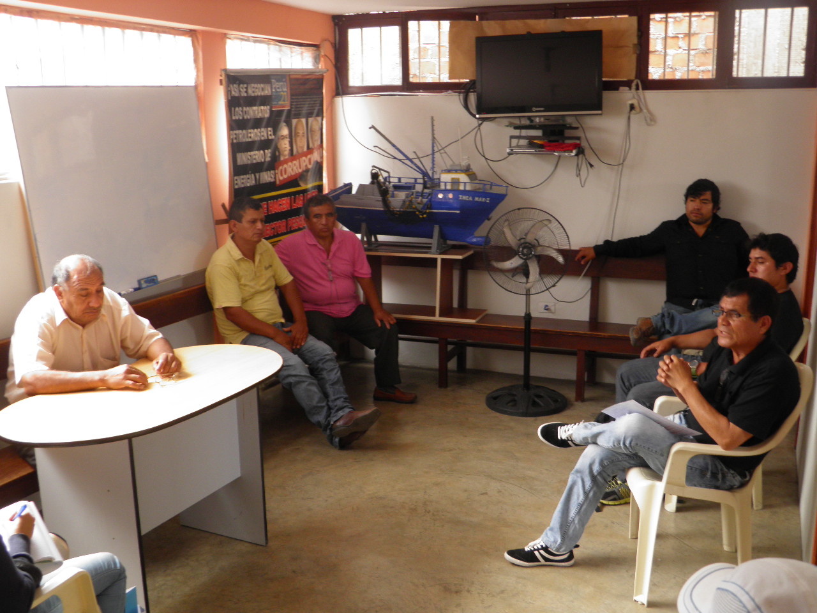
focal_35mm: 35
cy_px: 306
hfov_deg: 52.6
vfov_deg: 40.7
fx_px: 826
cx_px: 408
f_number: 3.1
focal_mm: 6.3
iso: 100
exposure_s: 1/20
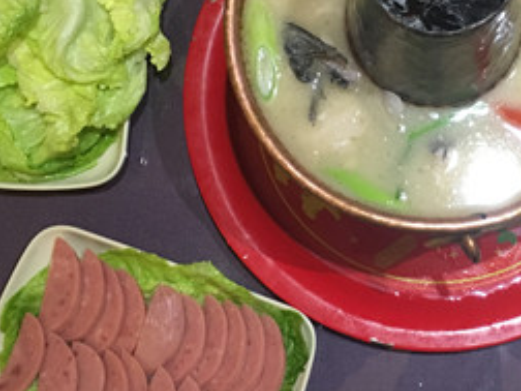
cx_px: 420
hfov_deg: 27.6
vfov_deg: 21.1
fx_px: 1039
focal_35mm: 69
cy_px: 99
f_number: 2.2
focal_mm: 4.15
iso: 250
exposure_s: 1/33
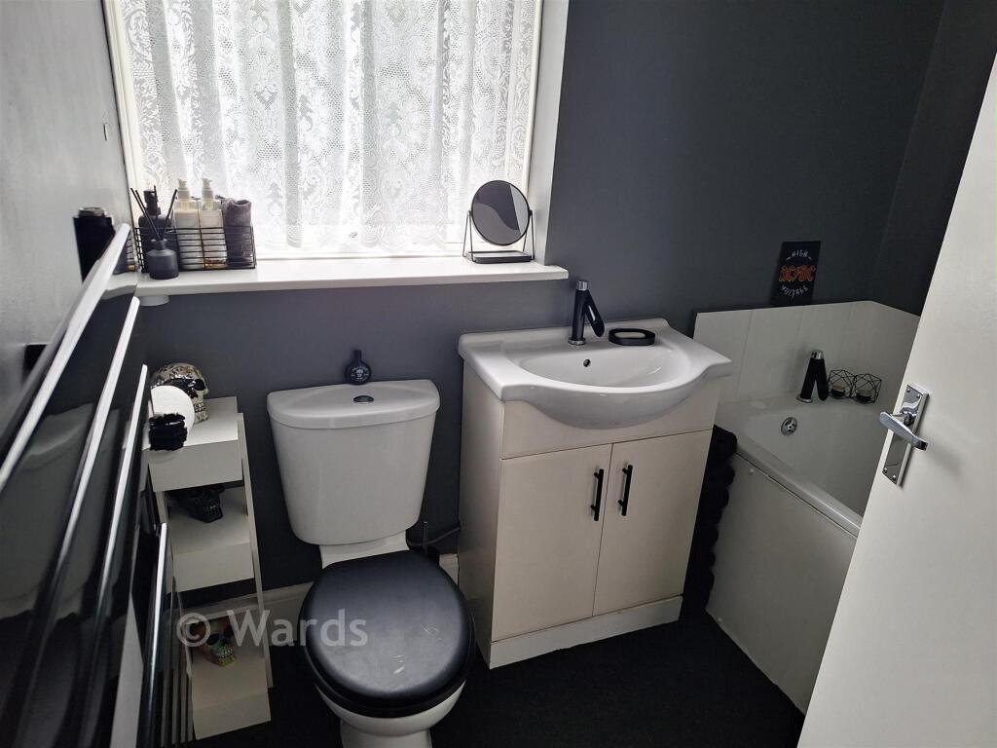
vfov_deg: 58.9
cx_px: 498
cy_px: 374
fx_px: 662
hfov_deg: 73.9
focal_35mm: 23
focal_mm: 5.54
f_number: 1.8
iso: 100
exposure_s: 1/50
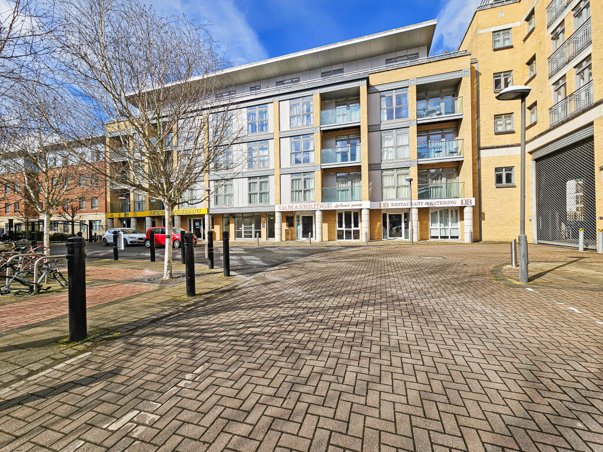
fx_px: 226
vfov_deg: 89.9
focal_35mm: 13
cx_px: 302
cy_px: 226
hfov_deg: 106.2
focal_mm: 2.2
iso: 50
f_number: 2.2
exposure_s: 1/2593
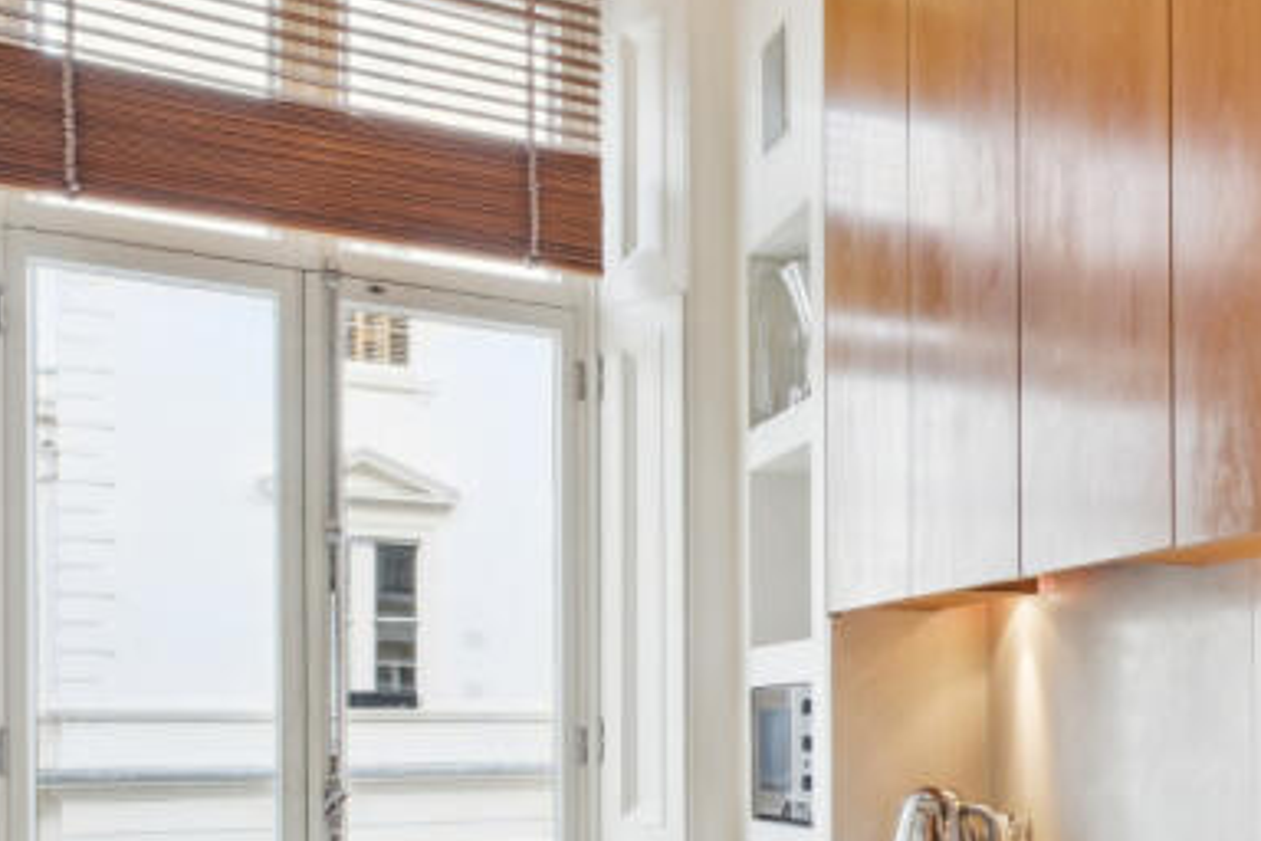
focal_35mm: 40
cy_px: 708
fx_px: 1401
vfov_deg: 32.2
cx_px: 1297
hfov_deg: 41.3
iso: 640
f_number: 8
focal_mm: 10
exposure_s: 1/25
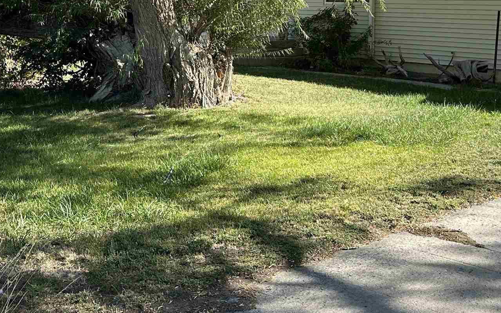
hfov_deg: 33.5
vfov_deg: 20.5
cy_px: -9
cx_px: 269
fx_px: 833
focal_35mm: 61
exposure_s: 1/1304
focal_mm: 6.86
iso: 80
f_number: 1.78
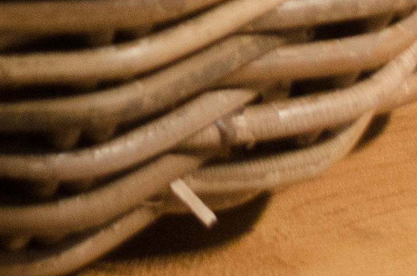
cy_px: -607
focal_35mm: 286
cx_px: -148
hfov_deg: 7.1
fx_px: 3305
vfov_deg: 4.6
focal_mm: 28
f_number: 4.5
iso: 640
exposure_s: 1/10
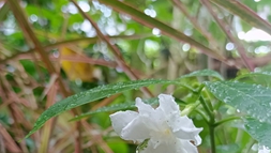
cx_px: 103
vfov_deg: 26.5
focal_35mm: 43
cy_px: 149
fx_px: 309
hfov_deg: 46.9
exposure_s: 1/50
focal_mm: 4.71
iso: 751
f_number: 1.79
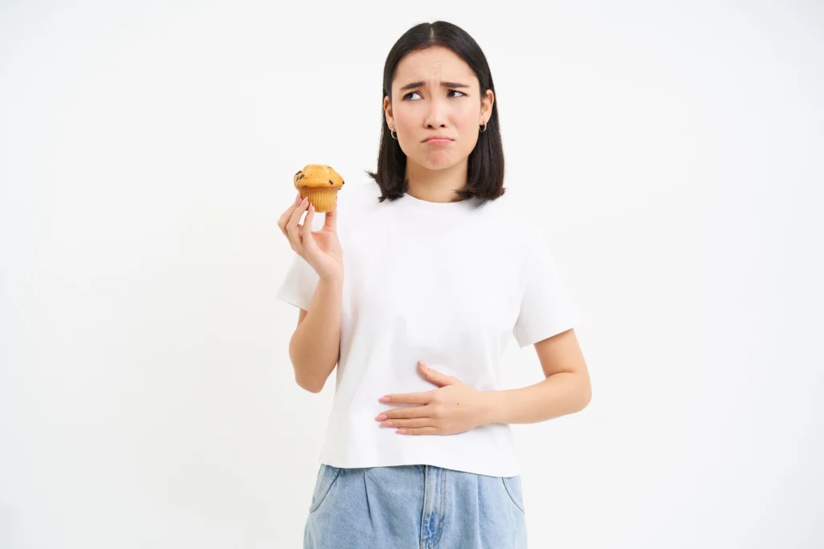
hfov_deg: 36.2
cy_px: 274
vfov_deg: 24.6
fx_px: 1259
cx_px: 412
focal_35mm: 55
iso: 200
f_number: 5
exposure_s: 1/125
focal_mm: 55
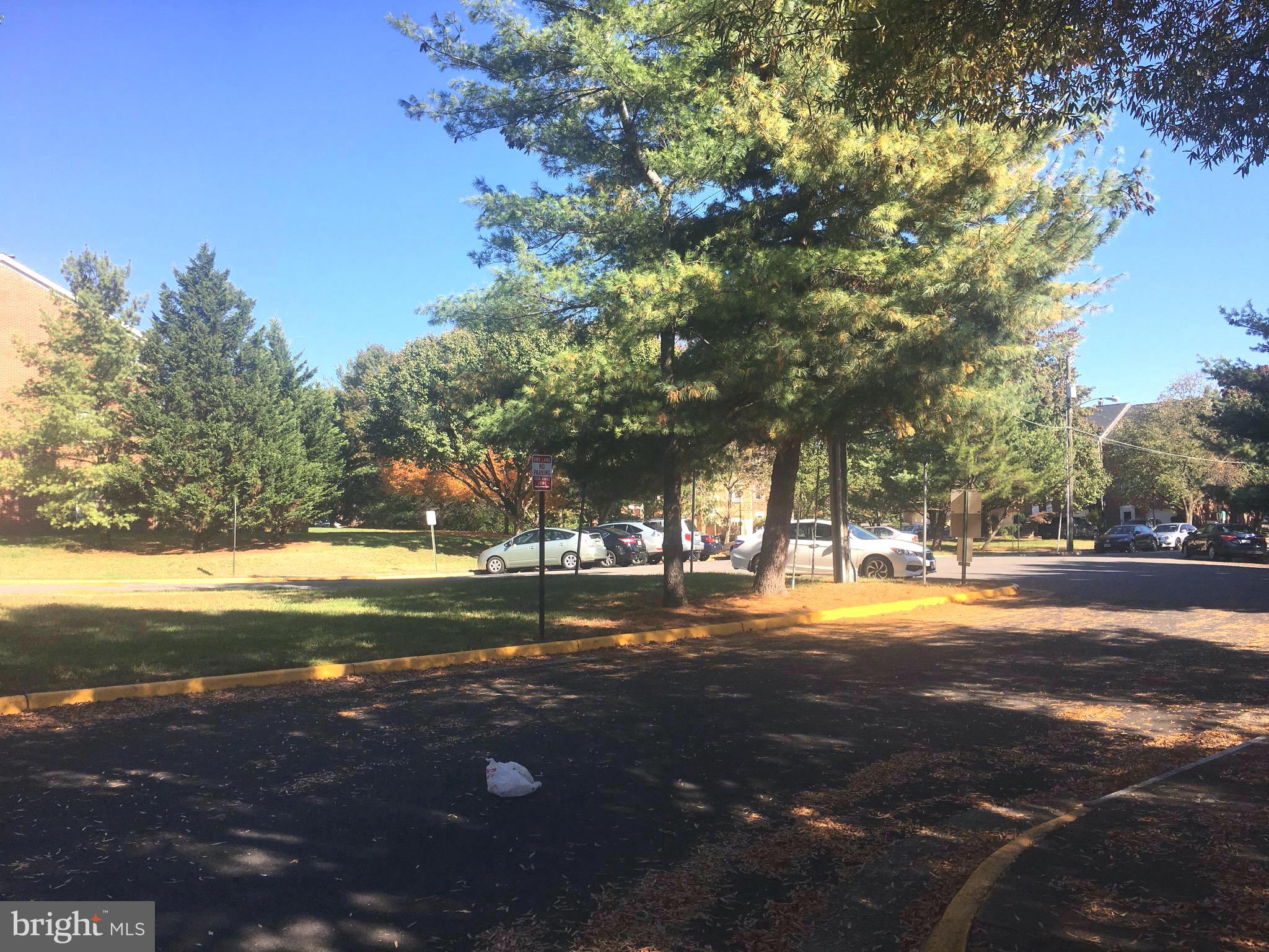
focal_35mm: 29
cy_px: 476
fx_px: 1063
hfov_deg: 61.7
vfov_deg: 48.2
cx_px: 634
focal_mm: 4.15
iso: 25
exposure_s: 1/739
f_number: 2.2
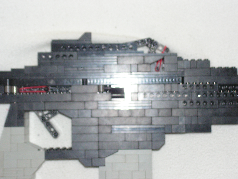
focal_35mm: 83
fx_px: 571
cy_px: 90
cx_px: 119
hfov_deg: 23.6
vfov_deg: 17.8
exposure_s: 1/80
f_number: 3.3
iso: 200
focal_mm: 13.9
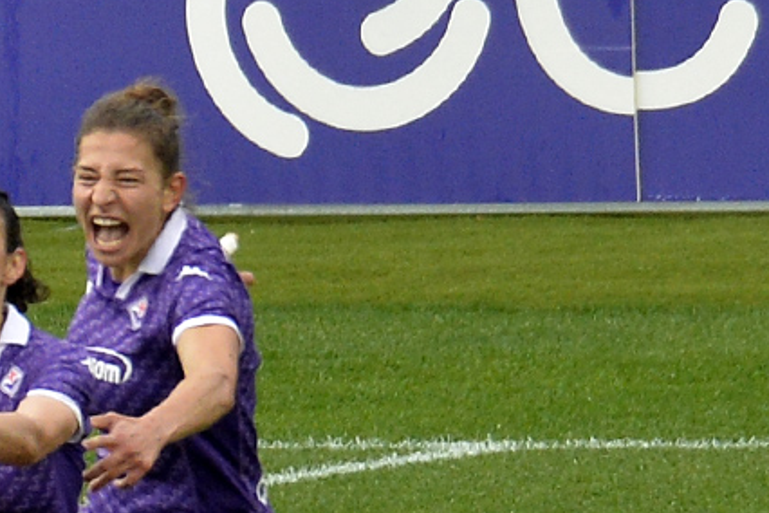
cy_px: 509
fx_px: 26464
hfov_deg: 1.7
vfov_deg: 1.1
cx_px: 253
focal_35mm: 1239
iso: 2000
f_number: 6.3
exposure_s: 1/1000
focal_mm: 440
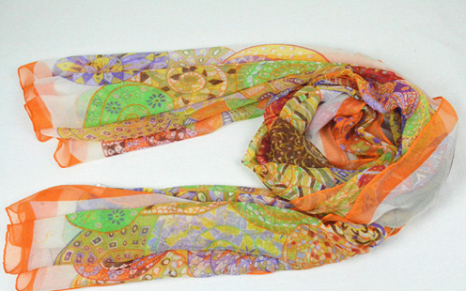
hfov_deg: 47.7
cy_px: 151
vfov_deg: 30.9
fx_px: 527
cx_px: 233
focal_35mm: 42
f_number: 13
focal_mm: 27
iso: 6400
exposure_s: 1/640
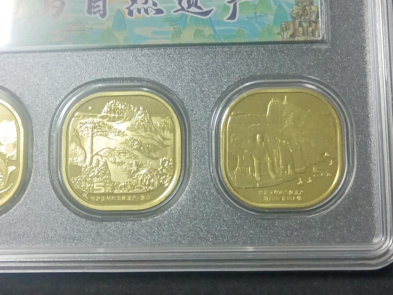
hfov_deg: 33.2
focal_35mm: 58
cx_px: 196
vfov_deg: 25.2
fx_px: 658
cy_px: 148
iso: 902
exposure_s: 1/33.3
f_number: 1.8
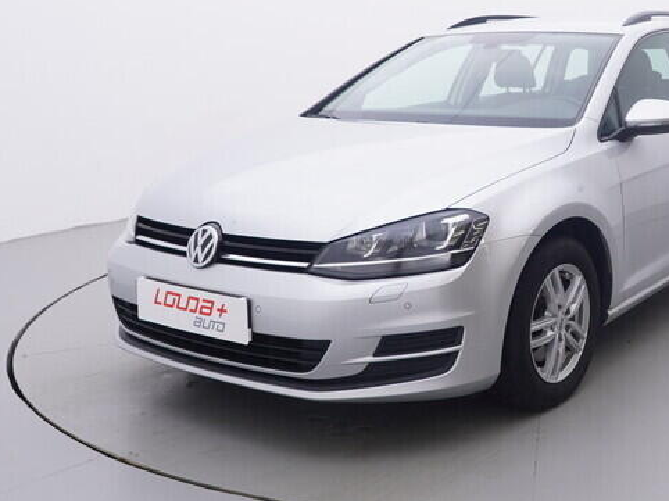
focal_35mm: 46
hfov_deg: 39.5
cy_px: 169
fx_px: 889
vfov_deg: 31.2
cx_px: 541
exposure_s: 1/80
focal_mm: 15
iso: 200
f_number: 5
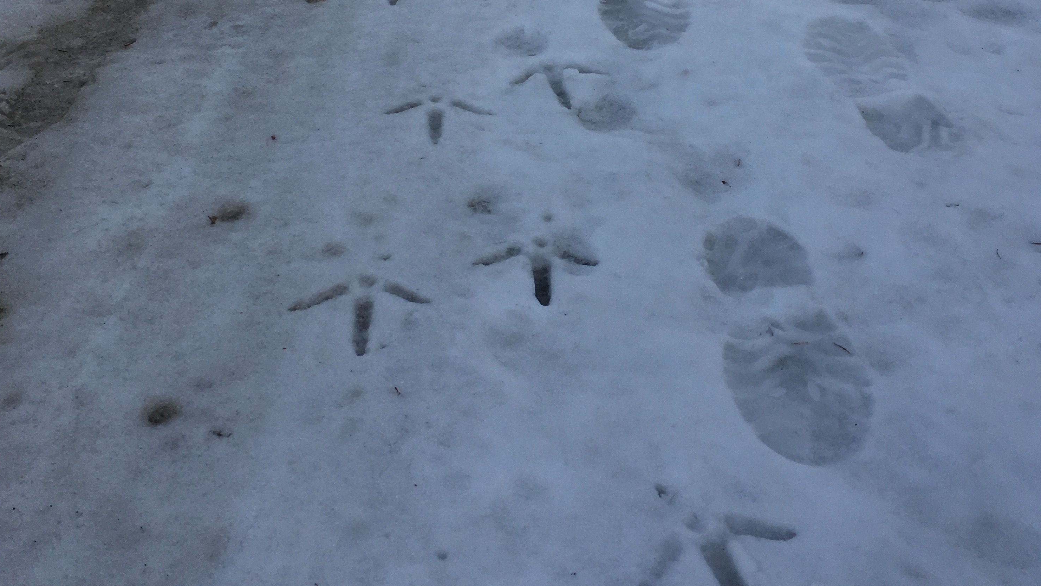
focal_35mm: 43
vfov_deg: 27.1
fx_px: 1187
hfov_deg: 47.4
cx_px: 527
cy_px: 101
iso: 25
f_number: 2.2
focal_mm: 4.15
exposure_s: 1/1479
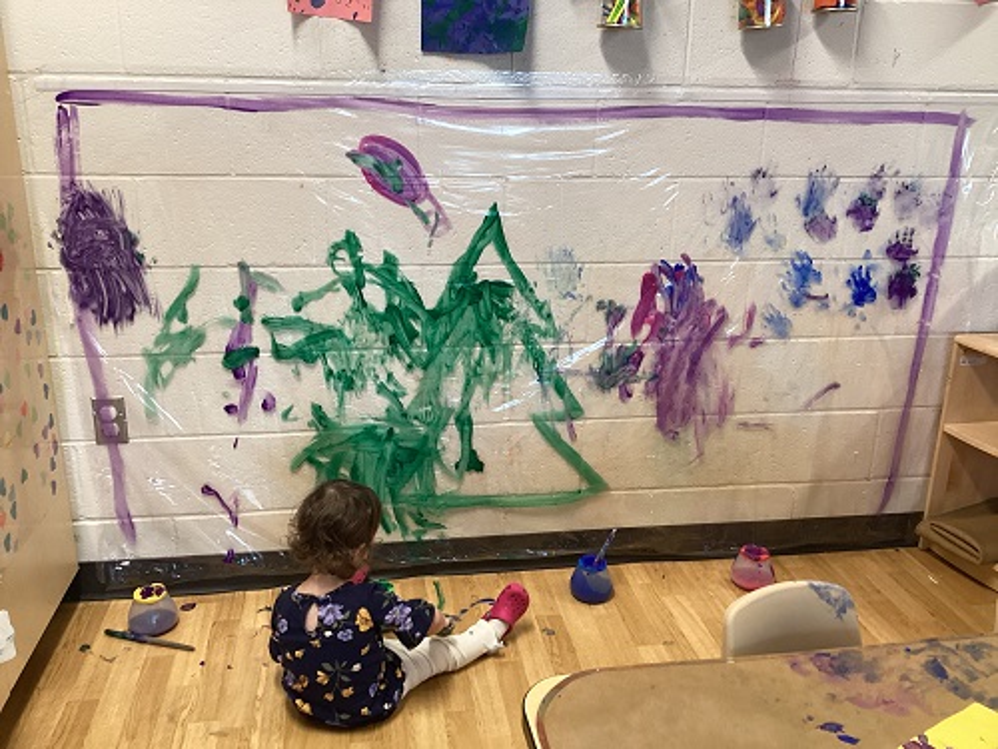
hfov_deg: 58.4
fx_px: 894
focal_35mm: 31
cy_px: 374
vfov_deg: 45.4
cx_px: 499
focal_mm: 3.3
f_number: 2.4
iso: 200
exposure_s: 1/60
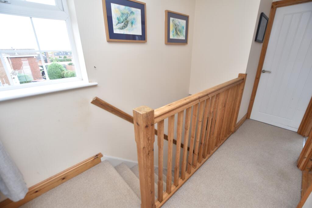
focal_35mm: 15
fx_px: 130
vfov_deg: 77.3
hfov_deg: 100.4
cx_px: 156
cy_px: 104
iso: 100
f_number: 3.5
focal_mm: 10
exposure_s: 1/30
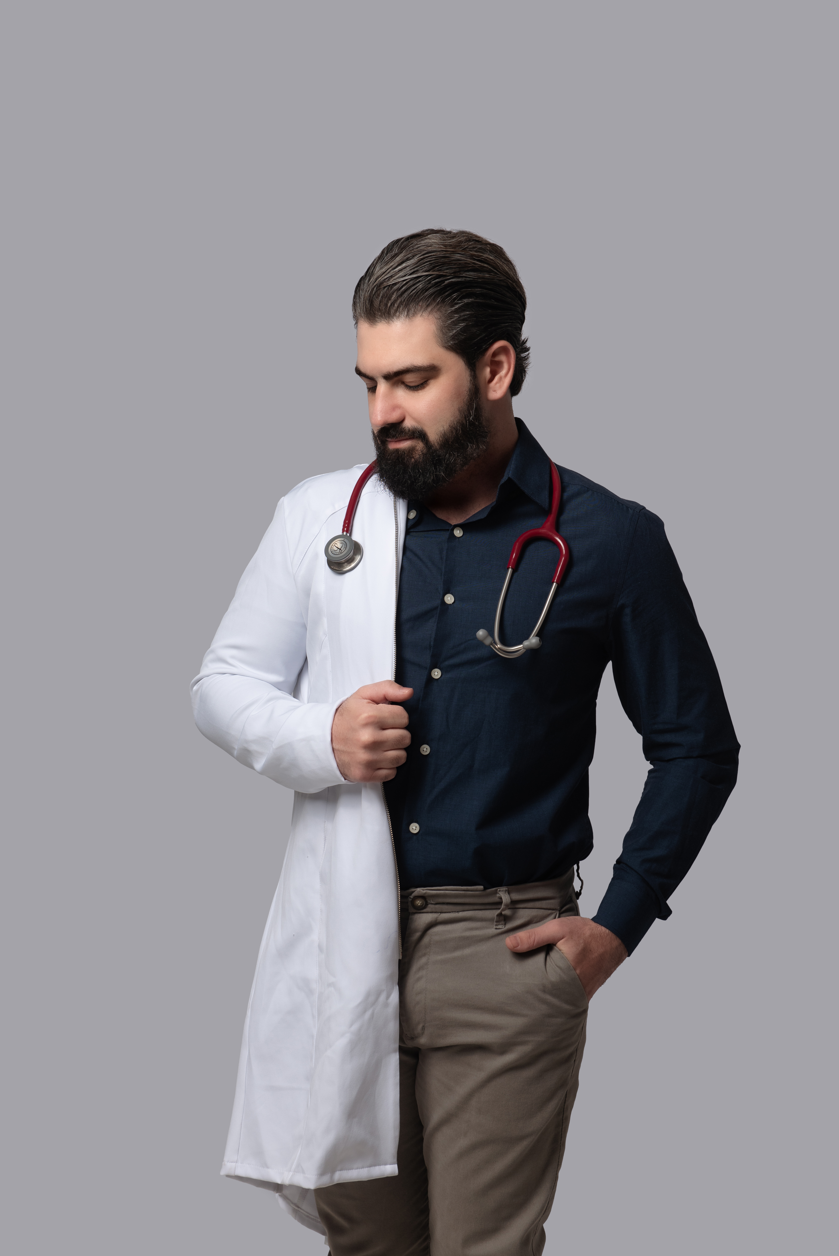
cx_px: 420
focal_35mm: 66
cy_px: 628
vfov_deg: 30.5
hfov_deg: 20.6
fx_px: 2305
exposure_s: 1/125
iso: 160
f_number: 9
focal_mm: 66
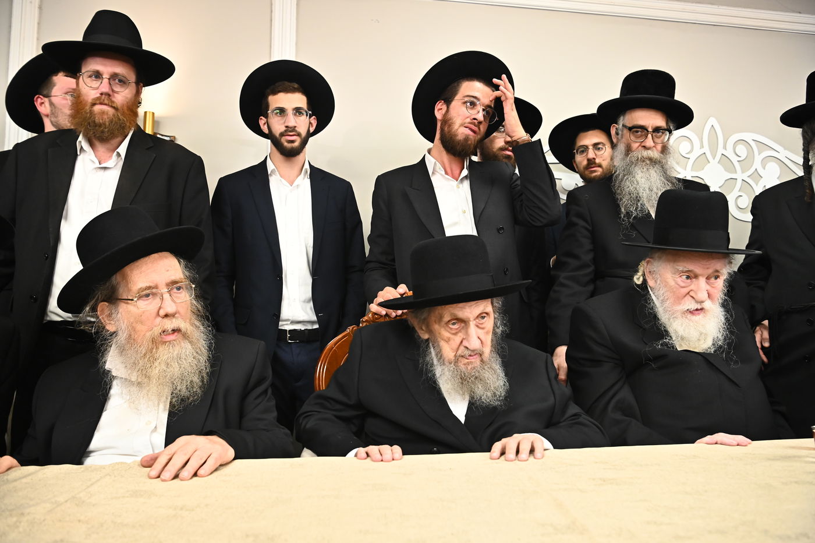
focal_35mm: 29
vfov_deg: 44.9
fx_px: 656
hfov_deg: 63.7
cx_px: 408
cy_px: 272
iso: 3200
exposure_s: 1/200
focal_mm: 29
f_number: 5
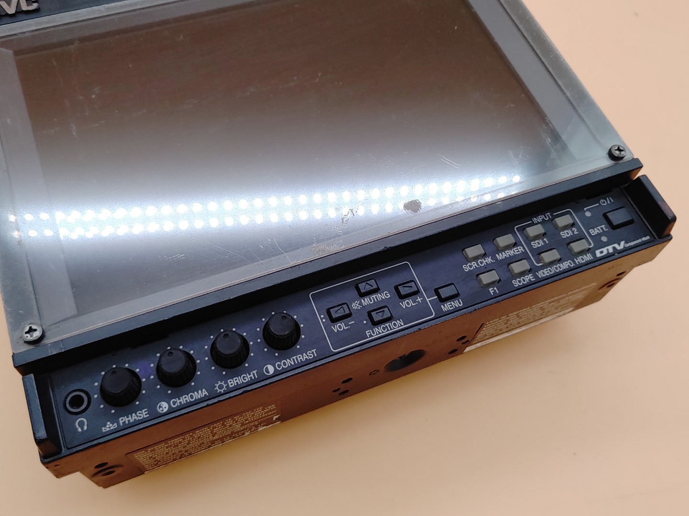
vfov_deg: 45.4
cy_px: 258
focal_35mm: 31
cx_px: 344
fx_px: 617
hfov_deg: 58.4
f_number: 1.8
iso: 100
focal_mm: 4.36
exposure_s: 1/62
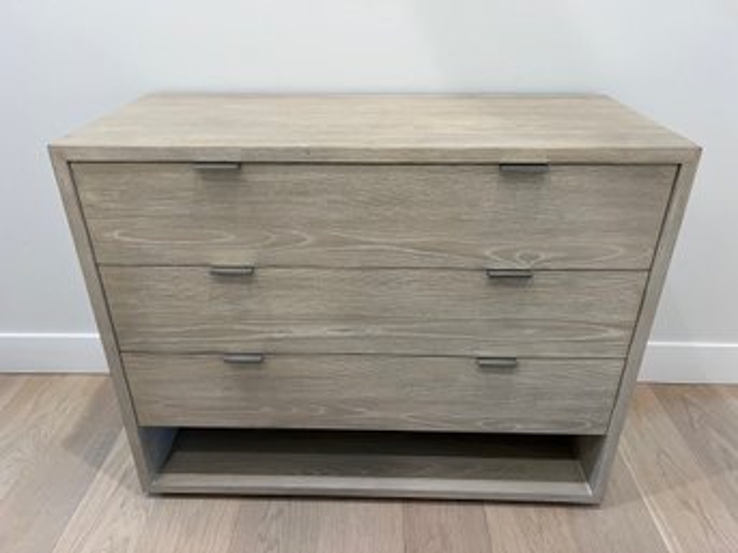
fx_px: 554
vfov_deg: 53.0
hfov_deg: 67.3
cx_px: 369
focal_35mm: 26
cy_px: 276
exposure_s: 1/60
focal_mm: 5.7
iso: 160
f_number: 1.5
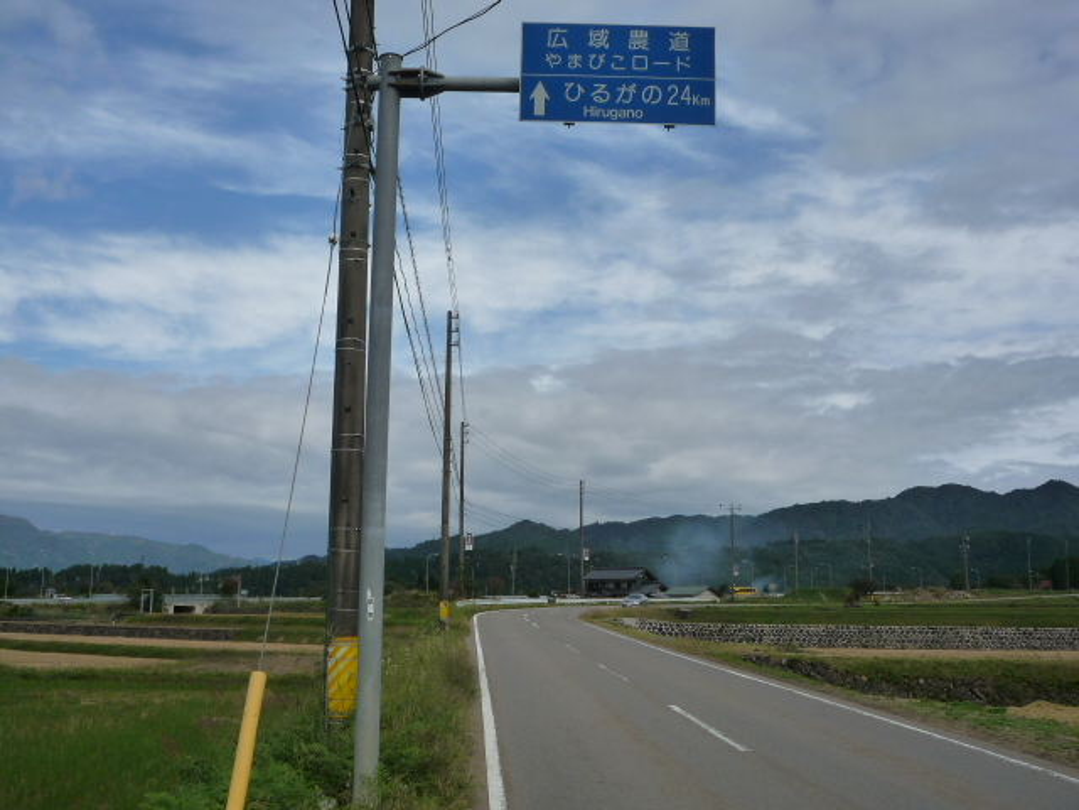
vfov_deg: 34.3
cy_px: 405
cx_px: 540
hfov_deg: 44.8
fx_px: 1309
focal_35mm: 42
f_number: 5.6
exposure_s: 1/800
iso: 160
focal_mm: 7.3
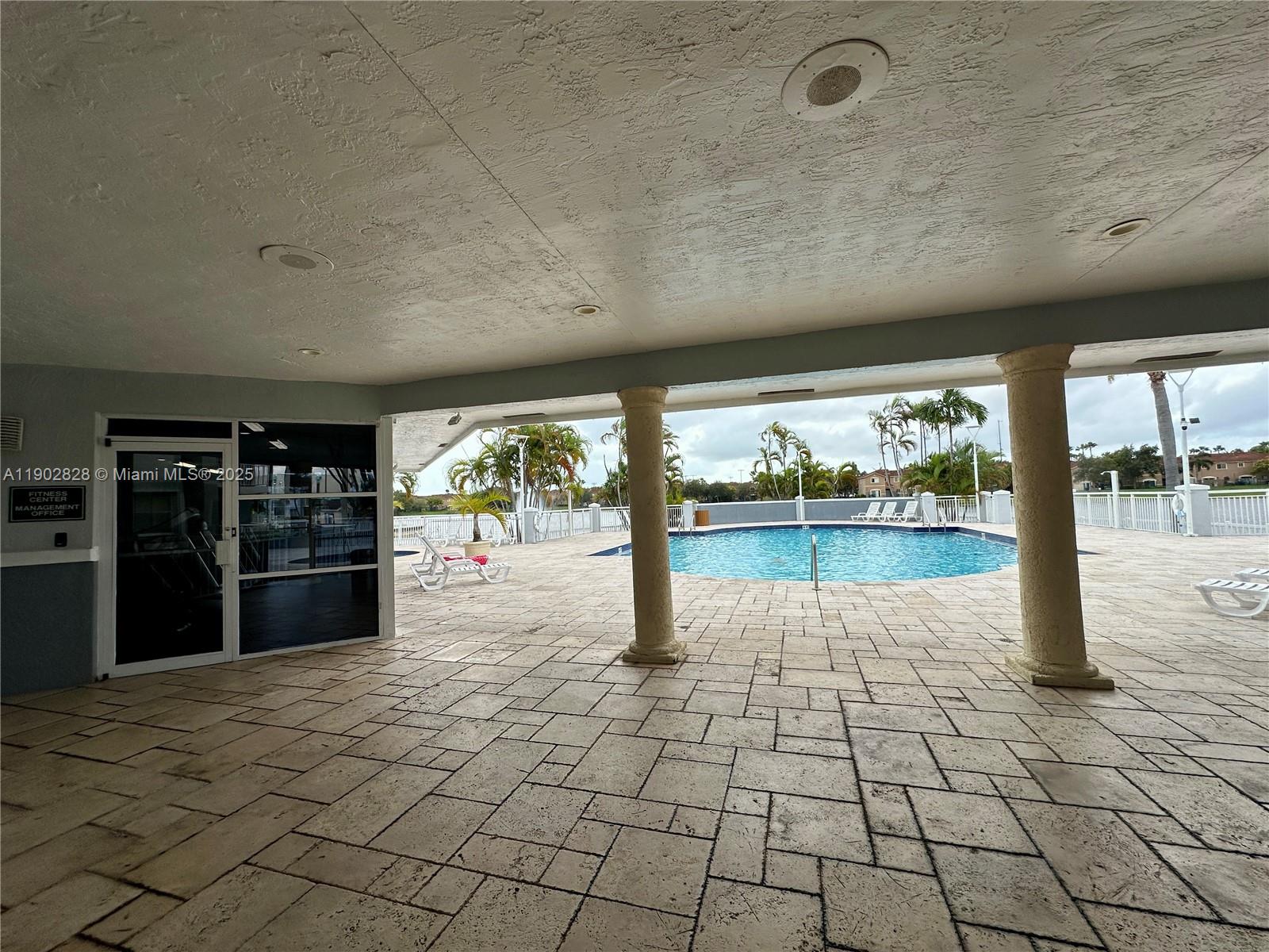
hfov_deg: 102.1
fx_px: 513
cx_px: 634
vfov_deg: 85.7
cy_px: 476
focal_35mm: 14
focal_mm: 2.22
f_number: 2.2
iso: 50
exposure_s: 1/1575
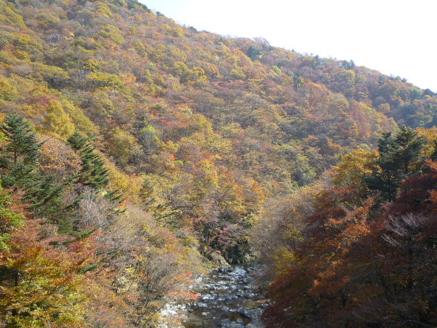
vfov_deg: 48.1
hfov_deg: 61.5
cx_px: 195
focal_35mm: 29
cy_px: 184
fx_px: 366
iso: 100
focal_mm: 4.4
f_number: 2.8
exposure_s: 1/400
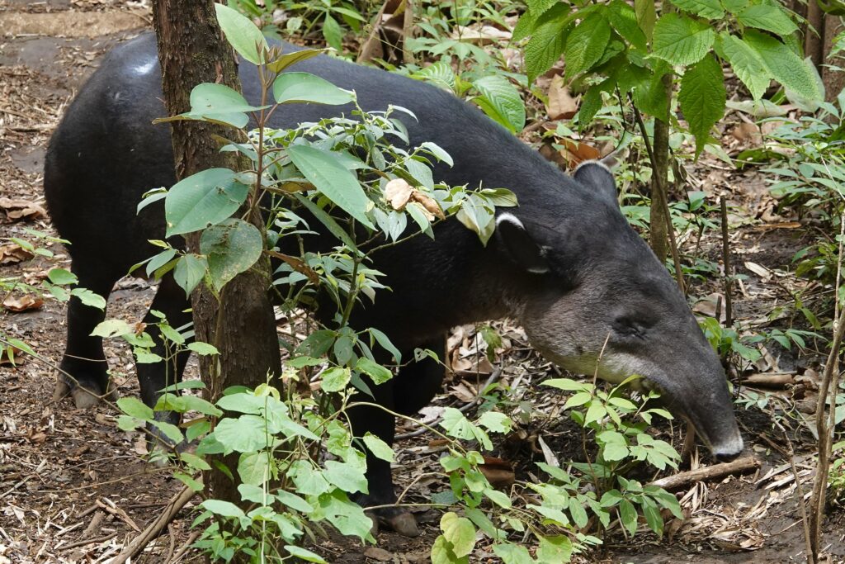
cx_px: 422
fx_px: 6502
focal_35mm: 277
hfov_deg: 7.4
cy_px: 282
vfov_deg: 5.0
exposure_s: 1/320
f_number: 4
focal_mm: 101.58
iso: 400
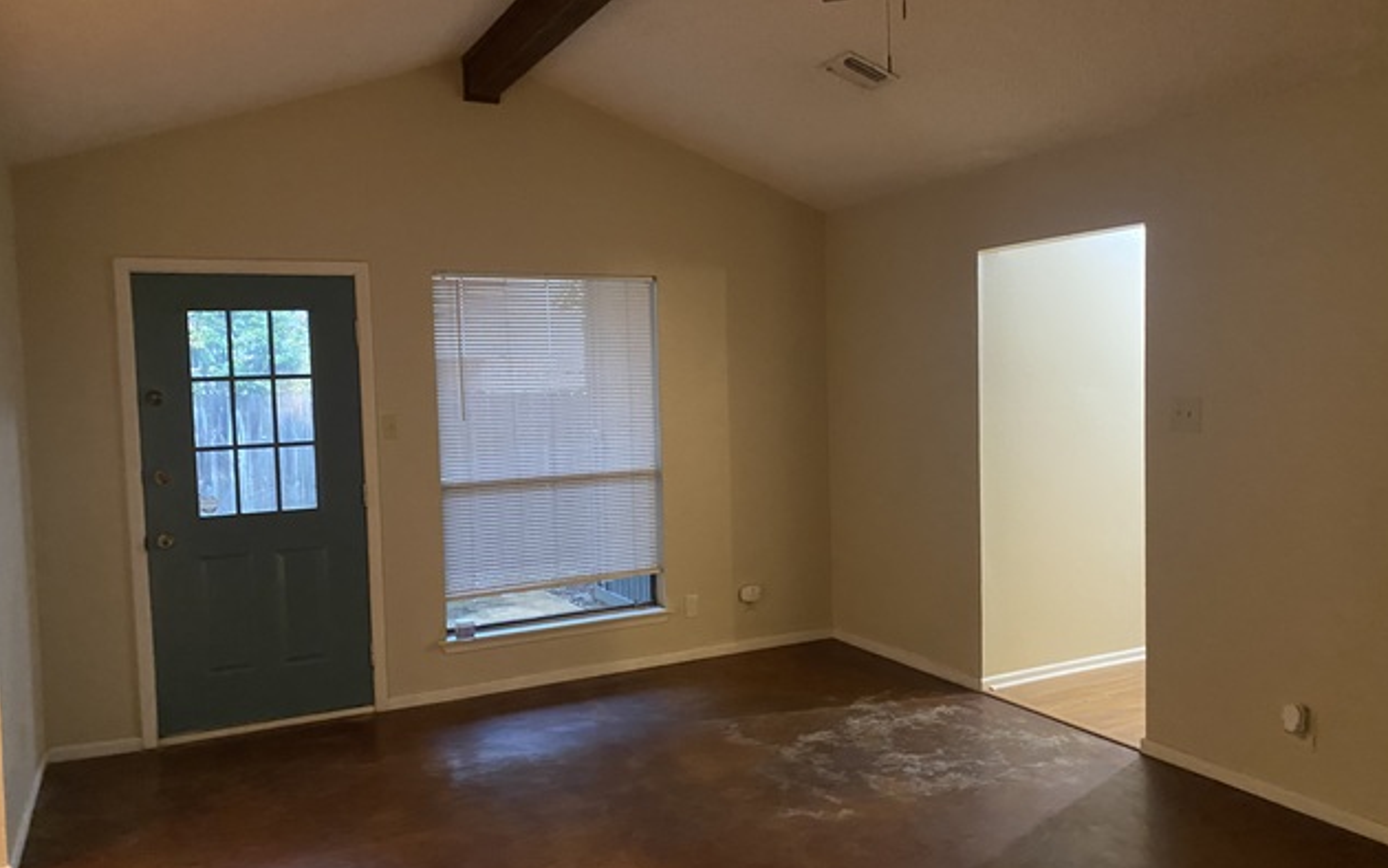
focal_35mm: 28
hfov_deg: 66.5
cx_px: 703
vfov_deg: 44.5
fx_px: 1059
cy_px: 456
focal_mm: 4.25
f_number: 1.8
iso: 640
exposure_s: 1/30
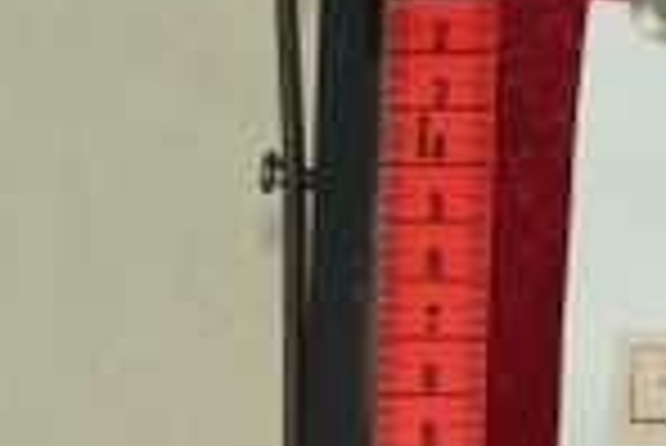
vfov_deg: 4.5
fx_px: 5661
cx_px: 954
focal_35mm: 306
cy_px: 354
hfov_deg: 6.7
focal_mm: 59
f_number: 13
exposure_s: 1/20
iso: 160
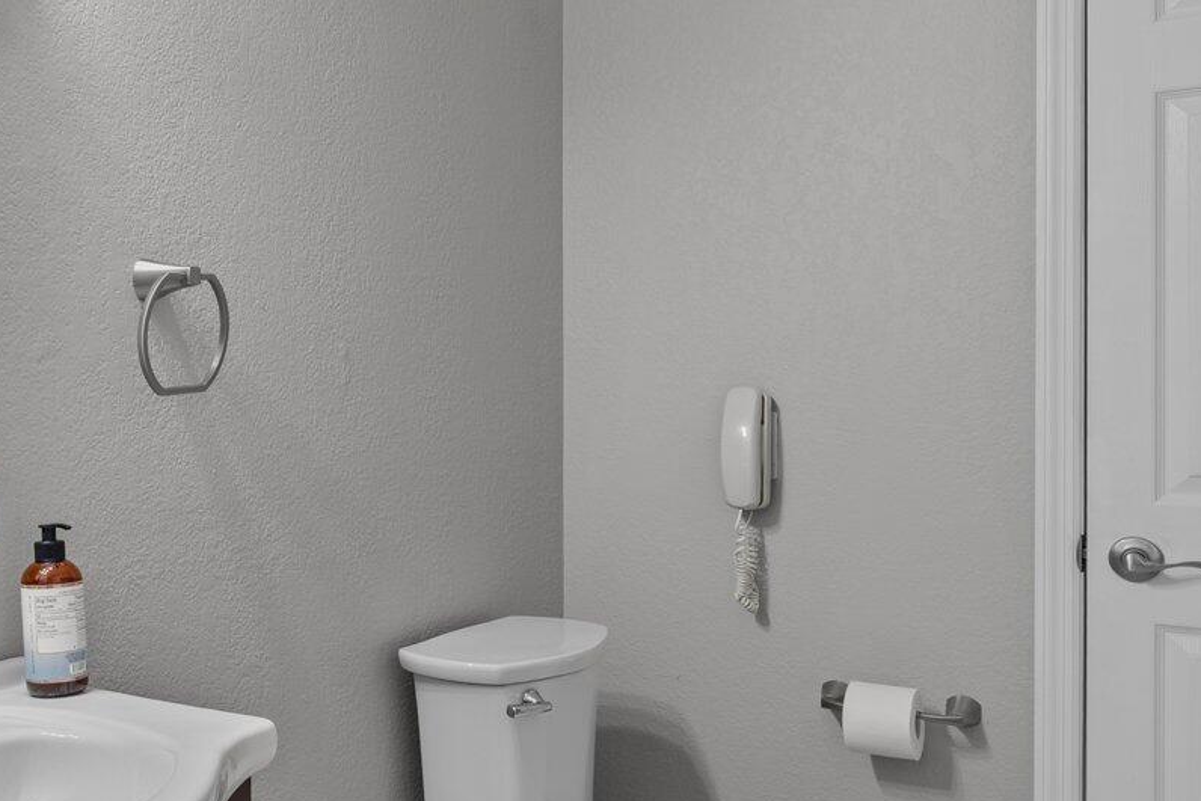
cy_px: 390
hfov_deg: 49.2
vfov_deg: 36.9
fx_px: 1201
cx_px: 196
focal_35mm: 36
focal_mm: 14
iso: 100
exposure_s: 2.5
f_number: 9
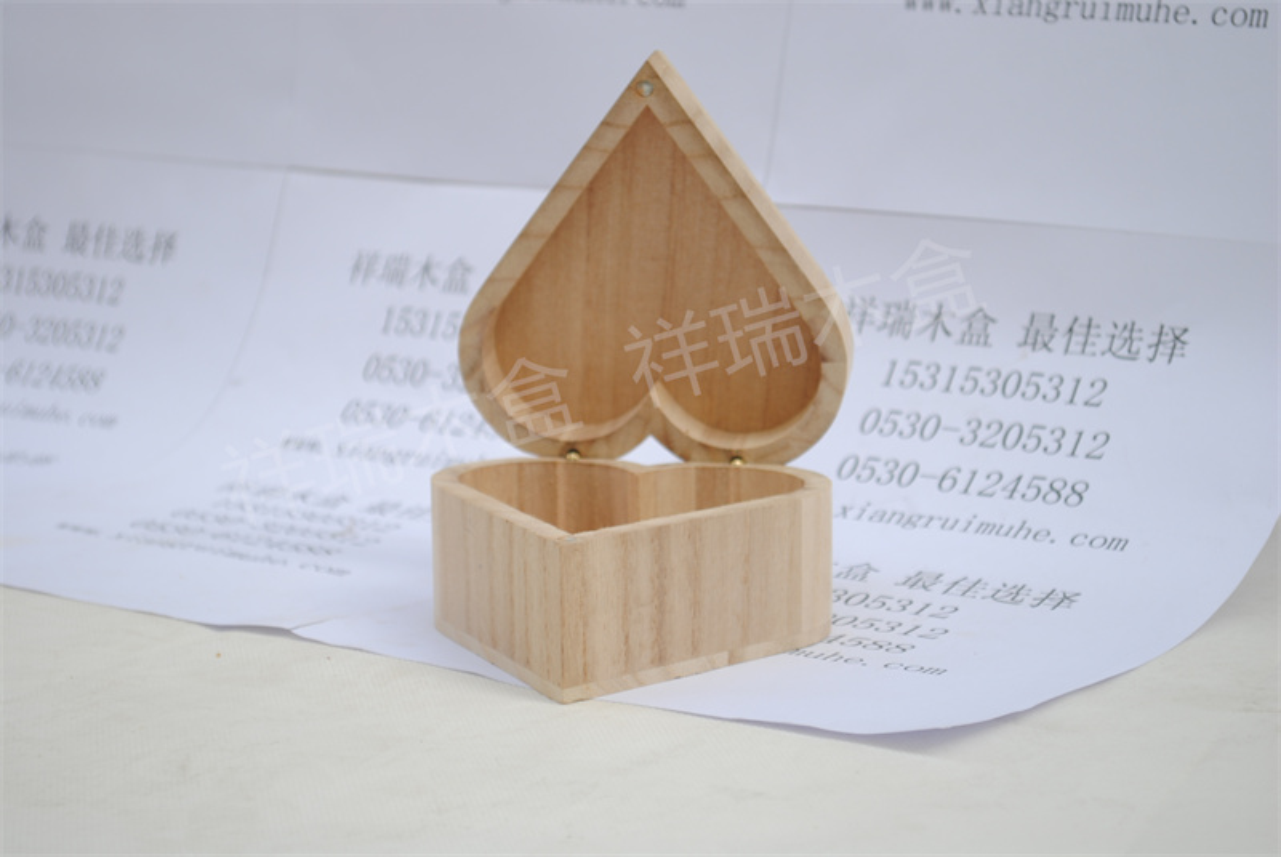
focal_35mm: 82
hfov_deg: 24.6
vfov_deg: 16.6
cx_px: 640
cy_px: 428
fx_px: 2938
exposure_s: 1/40
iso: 100
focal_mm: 55
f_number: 5.6
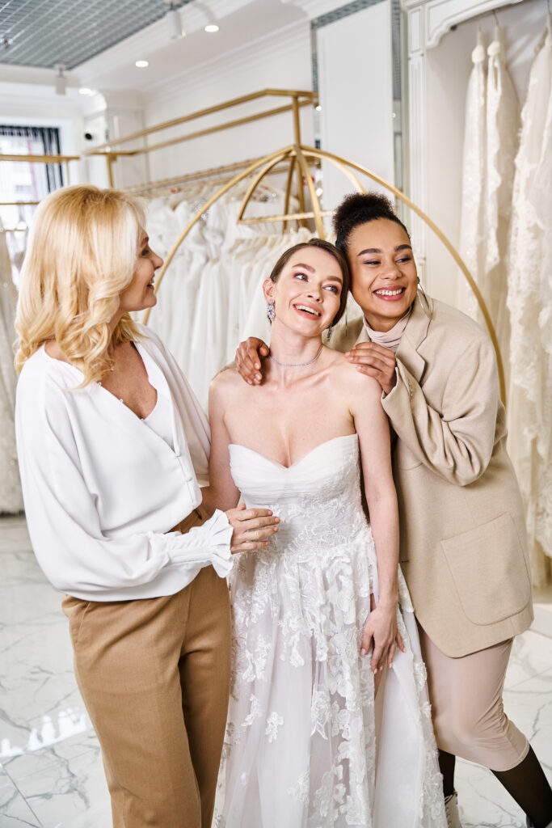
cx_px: 276
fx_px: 805
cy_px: 414
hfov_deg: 37.9
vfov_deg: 54.4
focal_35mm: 35
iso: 400
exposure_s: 1/350
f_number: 2.8
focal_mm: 35
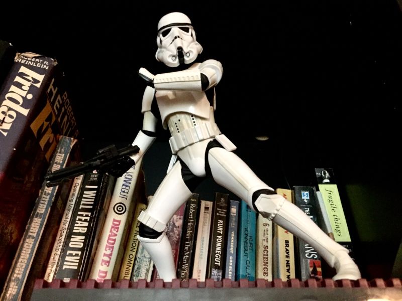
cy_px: 150
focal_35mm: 29
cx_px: 201
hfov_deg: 61.7
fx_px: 337
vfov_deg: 48.2
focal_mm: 4.15
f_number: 2.2
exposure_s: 1/15
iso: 400
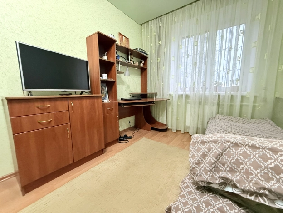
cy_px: 106
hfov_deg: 102.1
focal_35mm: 14
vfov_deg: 85.7
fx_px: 114
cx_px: 142
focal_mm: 2.22
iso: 800
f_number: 2.2
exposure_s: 1/50
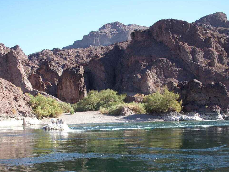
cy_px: 117
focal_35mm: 53
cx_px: 109
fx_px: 351
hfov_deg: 36.2
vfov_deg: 27.3
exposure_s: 1/400
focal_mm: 6.3
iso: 100
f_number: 3.3
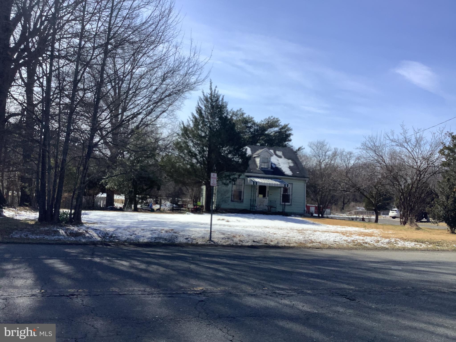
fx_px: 408
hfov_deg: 58.4
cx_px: 228
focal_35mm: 31
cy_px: 171
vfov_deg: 45.4
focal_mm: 3.3
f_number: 2.4
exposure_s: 1/1508
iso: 25
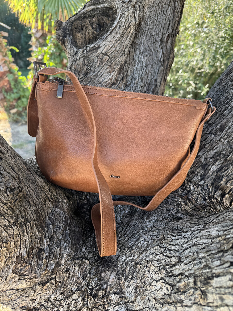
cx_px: 116
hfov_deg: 56.8
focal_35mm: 24
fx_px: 215
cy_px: 156
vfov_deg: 71.6
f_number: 1.78
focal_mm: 6.76
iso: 64
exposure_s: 1/130
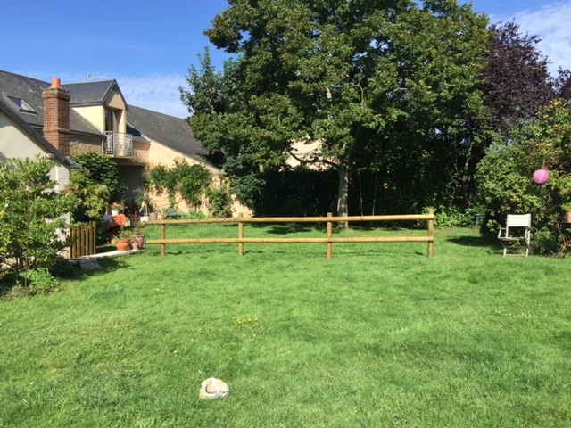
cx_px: 286
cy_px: 214
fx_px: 478
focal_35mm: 29
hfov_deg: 61.7
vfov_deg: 48.2
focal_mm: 4.15
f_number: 2.2
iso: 32
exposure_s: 1/1412
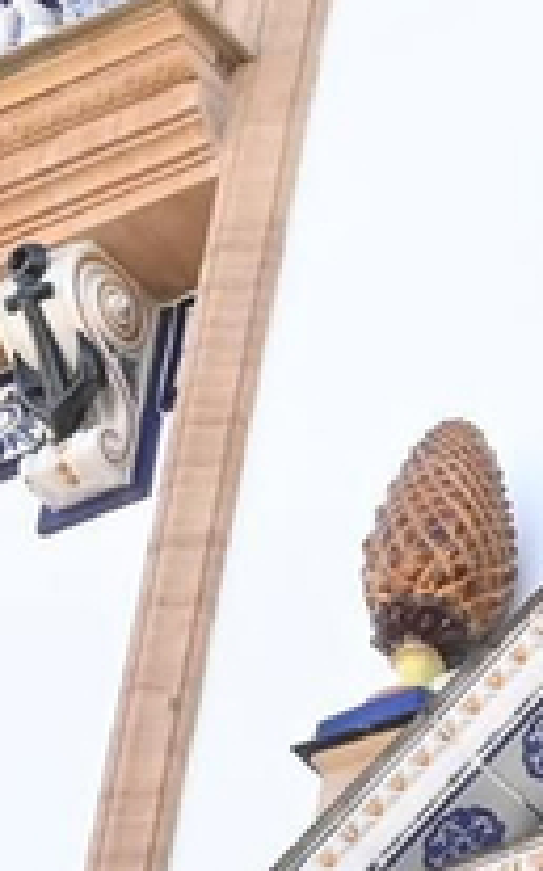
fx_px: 7711
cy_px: 1056
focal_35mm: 325
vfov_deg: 6.4
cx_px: 1313
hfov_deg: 4.0
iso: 640
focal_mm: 27.5
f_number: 6.3
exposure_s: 1/500
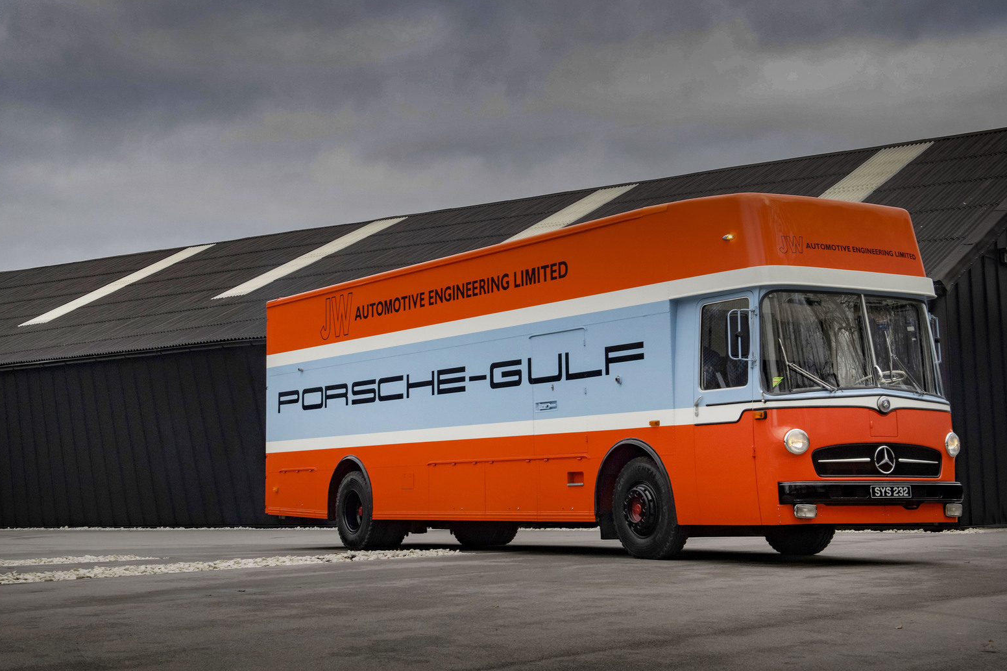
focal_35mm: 58
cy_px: 274
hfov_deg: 34.5
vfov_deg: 23.3
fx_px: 1622
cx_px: 475
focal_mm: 45
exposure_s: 1/80
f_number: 8
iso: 1000
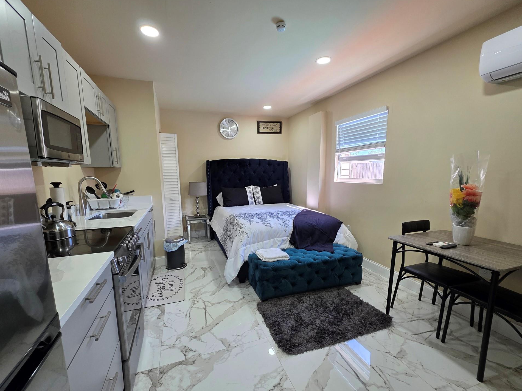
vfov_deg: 85.6
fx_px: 211
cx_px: 254
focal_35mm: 14
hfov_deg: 102.0
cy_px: 207
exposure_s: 1/120
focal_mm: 2.2
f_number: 1.9
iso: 160
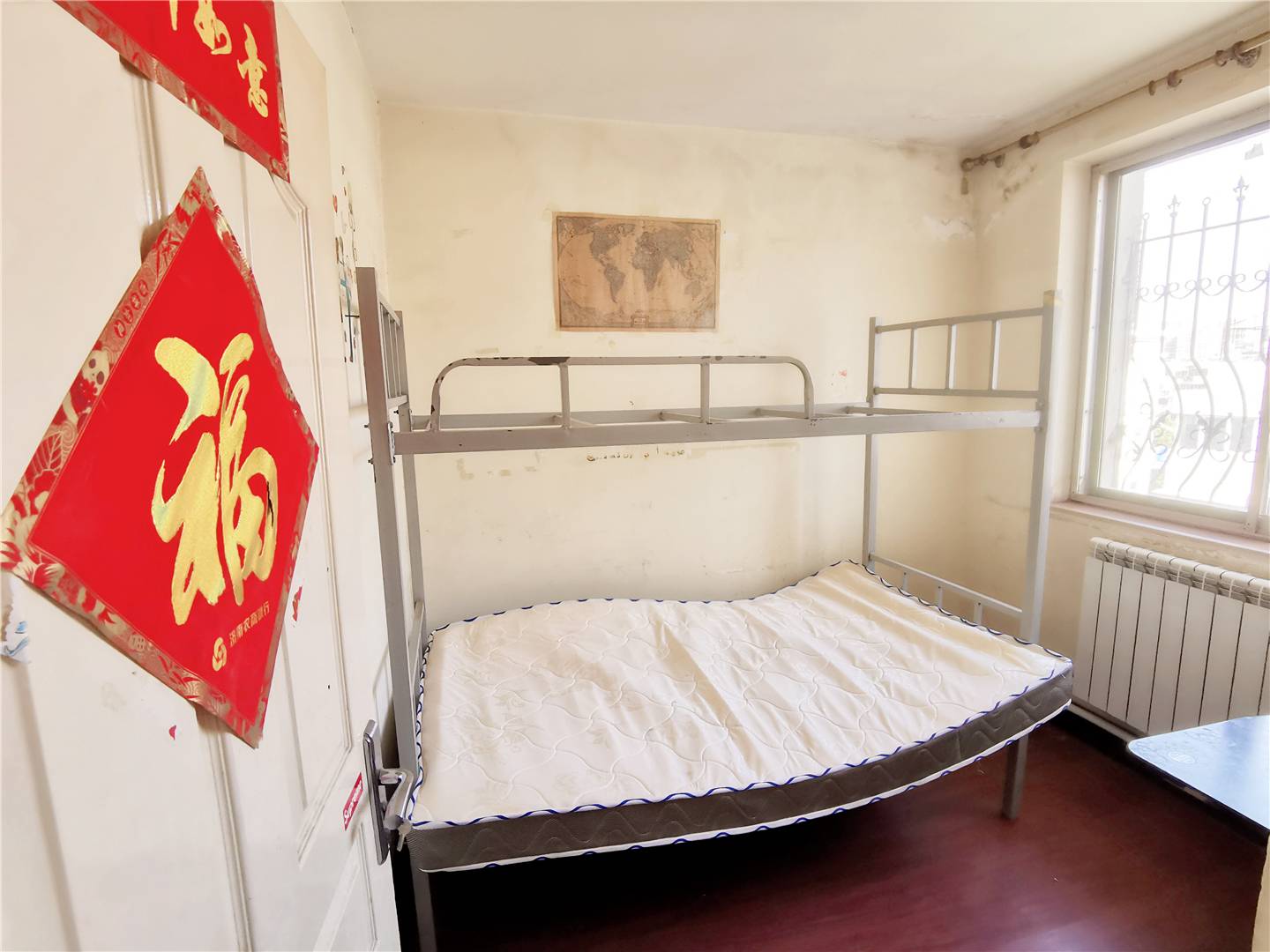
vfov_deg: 74.7
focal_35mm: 17
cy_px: 476
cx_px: 635
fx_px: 624
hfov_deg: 91.0
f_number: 2.2
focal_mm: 2.26
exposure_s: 1/50
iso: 100
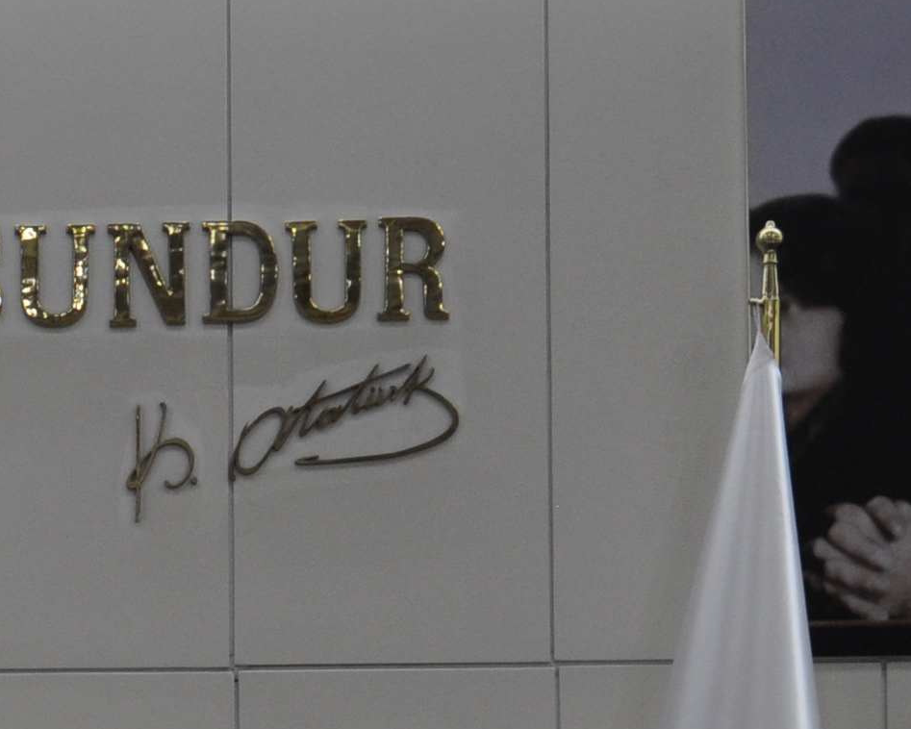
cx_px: -388
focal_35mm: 159
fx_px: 4291
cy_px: 836
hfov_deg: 11.7
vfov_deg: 9.6
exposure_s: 1/60
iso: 400
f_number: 4
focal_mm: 25
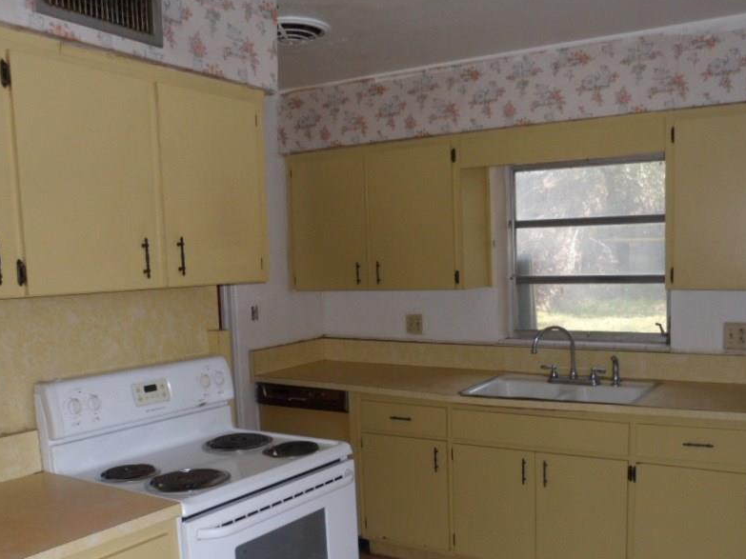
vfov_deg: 41.4
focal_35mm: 34
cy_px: 361
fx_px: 733
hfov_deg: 53.8
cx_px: 422
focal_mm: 4.9
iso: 100
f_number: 3.3
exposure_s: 1/45
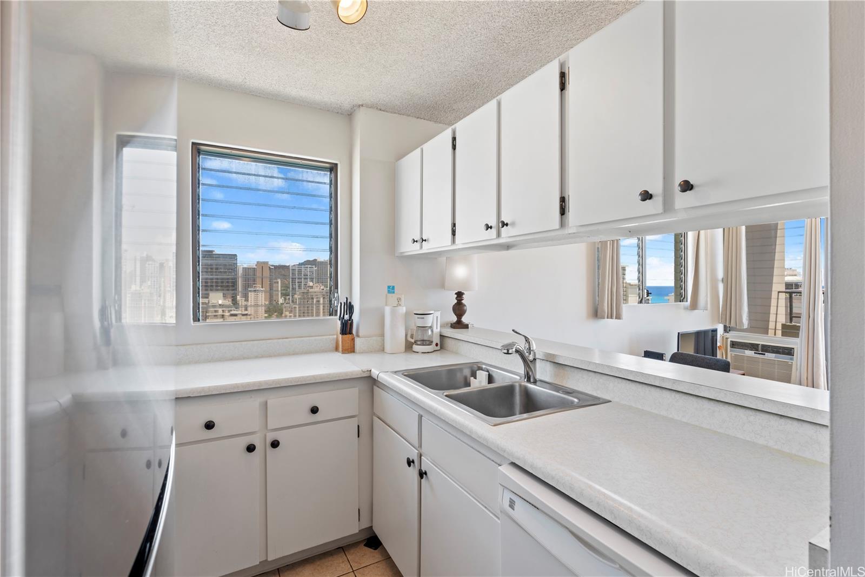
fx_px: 384
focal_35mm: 16
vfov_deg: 73.7
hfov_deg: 96.7
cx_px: 432
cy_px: 288
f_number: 10
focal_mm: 16
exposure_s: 1/2
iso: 100
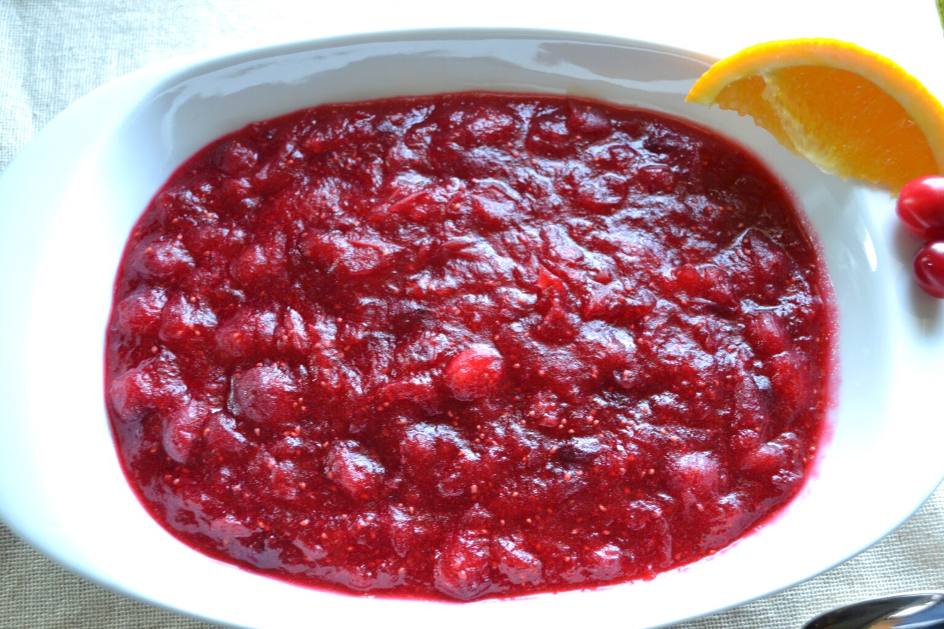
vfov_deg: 31.9
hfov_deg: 46.4
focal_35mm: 42
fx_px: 1101
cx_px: 472
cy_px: 314
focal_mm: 28
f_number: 4.5
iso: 720
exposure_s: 1/15
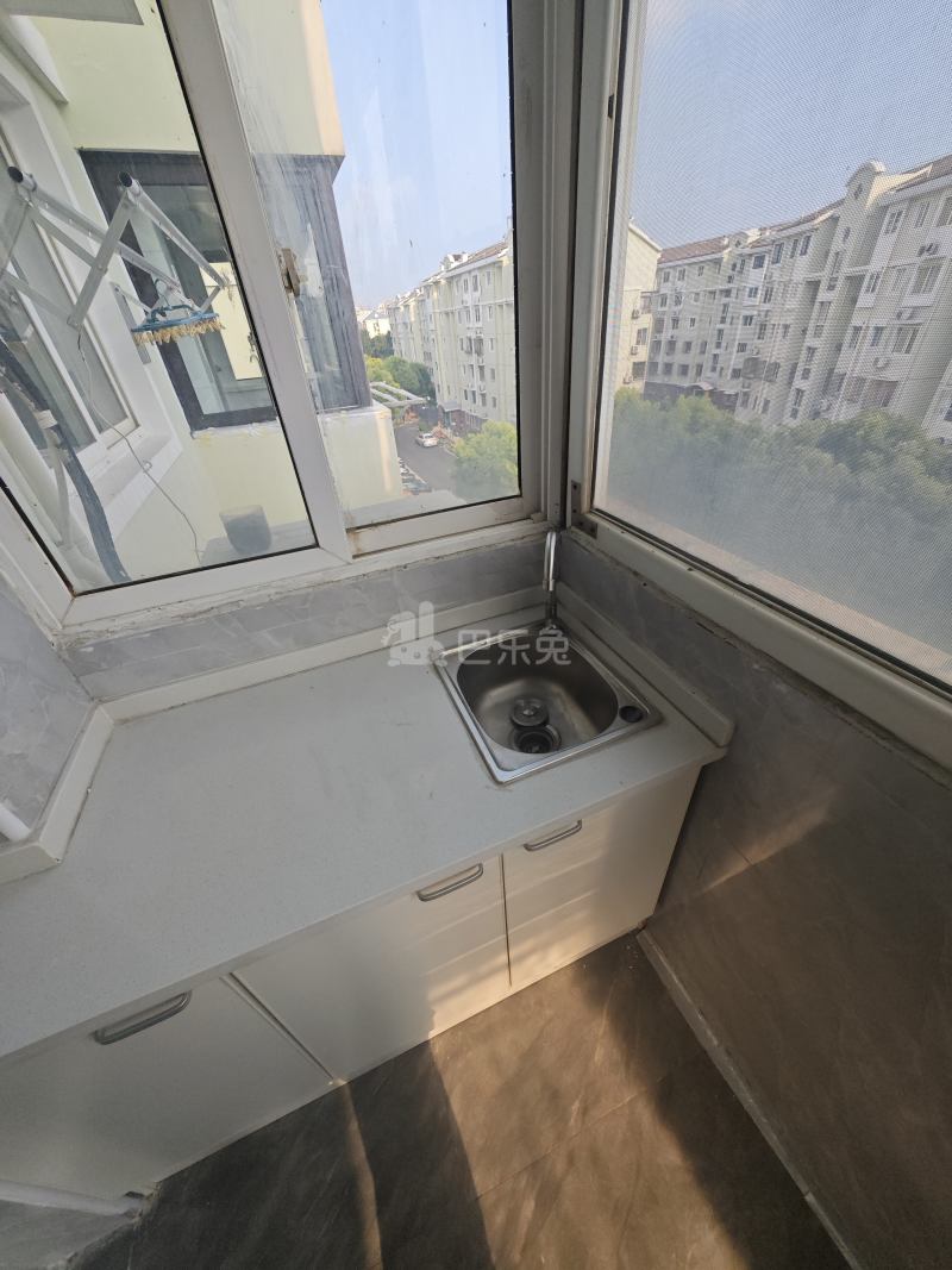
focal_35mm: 12
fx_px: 440
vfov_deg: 110.5
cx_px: 476
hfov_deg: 94.5
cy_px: 635
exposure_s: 1/886
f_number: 1.8
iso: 50
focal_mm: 2.03
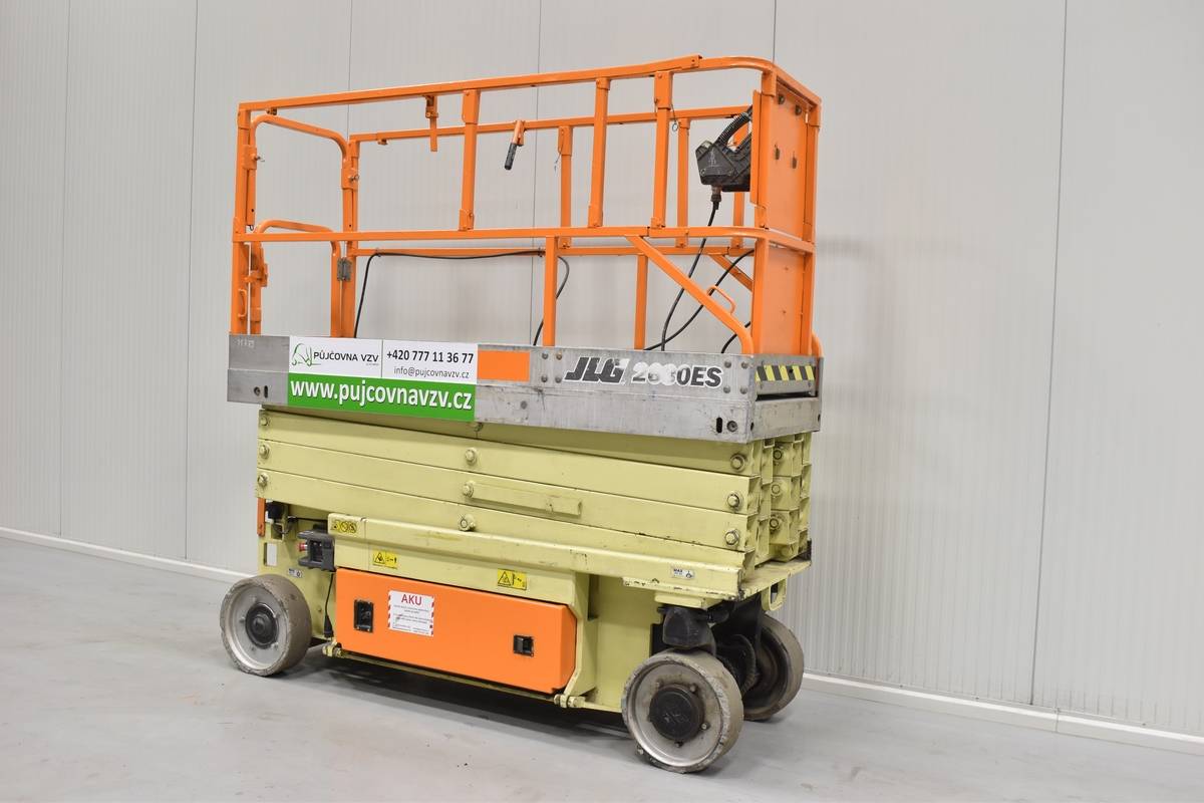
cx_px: 602
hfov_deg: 57.2
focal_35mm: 33
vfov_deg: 40.0
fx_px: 1104
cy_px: 402
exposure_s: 1/25
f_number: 6.3
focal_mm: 22
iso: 800
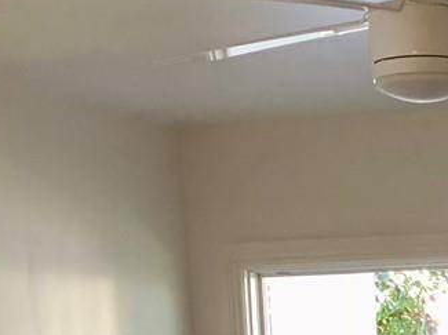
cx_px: 604
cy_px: 682
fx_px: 1784
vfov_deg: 9.9
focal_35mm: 138
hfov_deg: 13.7
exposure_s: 1/30
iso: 32
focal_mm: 3.99
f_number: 1.8
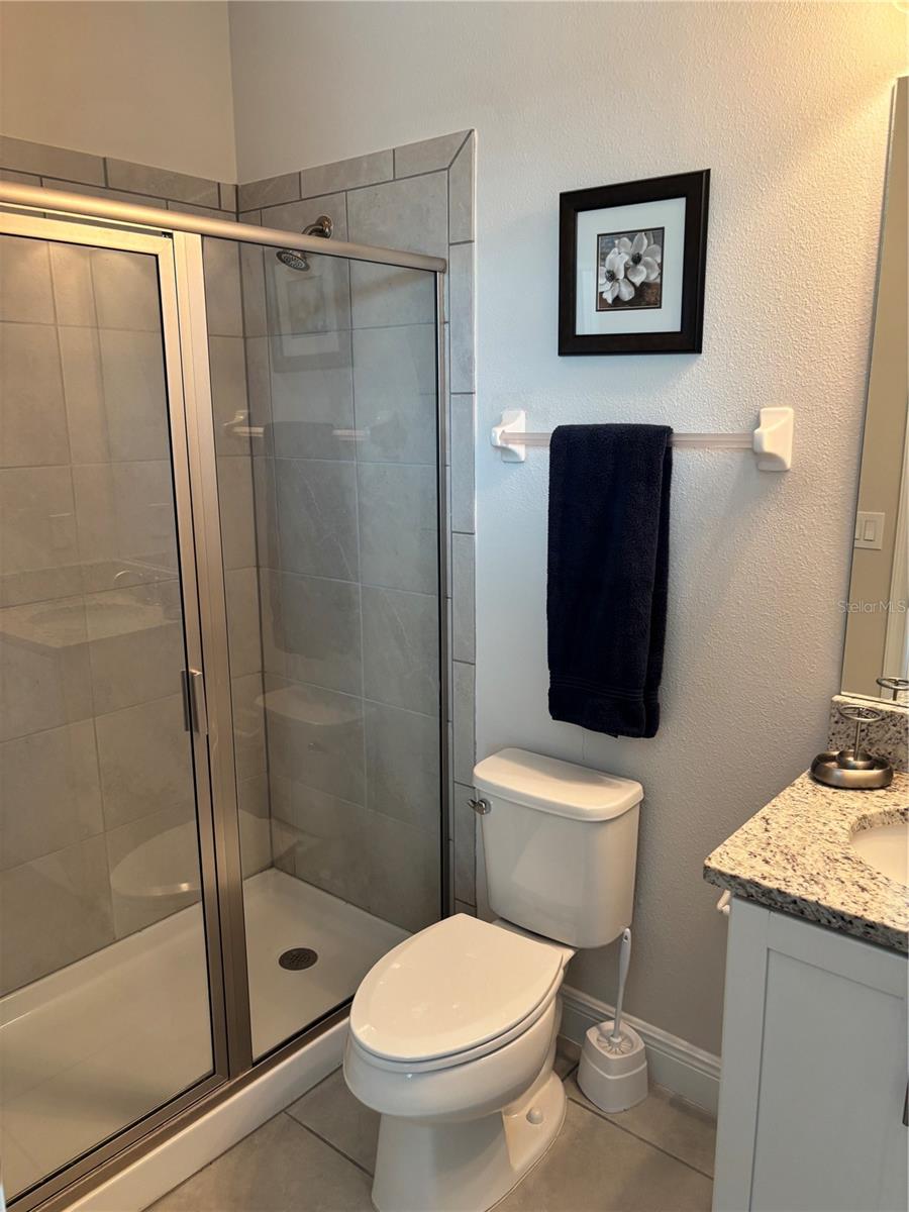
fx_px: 910
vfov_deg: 67.3
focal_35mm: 26
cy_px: 606
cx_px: 454
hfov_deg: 53.1
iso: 160
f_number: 1.6
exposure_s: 1/60
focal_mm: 5.96
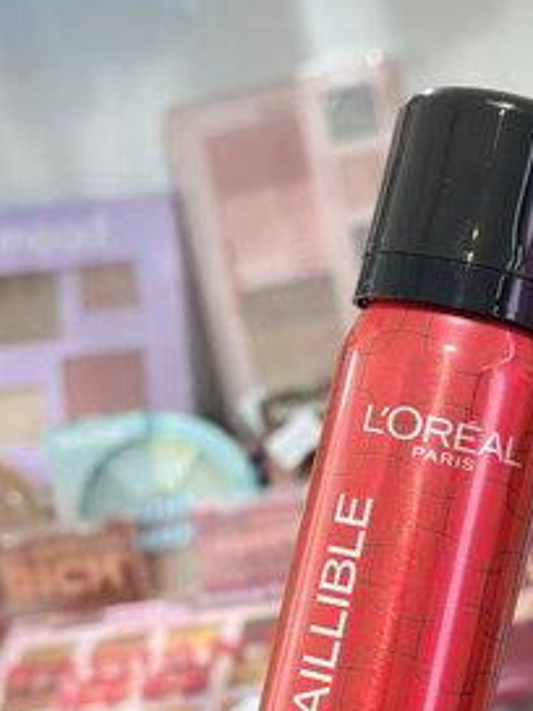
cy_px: 642
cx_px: 395
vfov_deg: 20.4
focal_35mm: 94
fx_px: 1930
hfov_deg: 15.7
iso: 125
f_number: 1.78
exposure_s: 1/100
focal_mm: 6.86
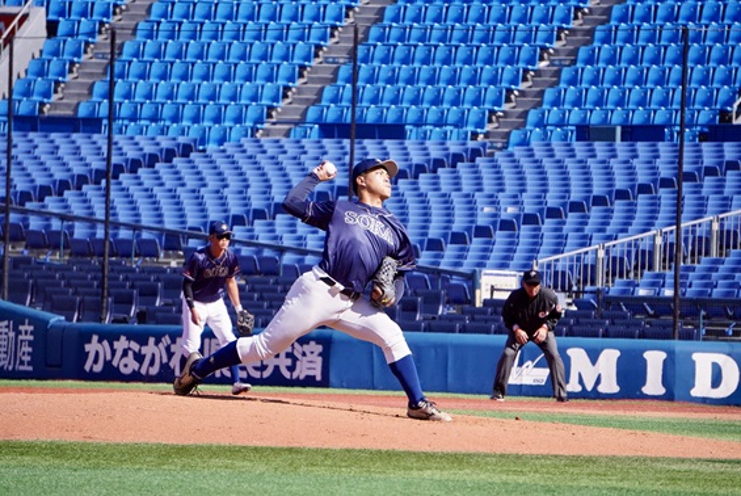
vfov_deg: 4.9
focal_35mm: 282
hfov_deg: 7.3
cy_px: 248
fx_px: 5810
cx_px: 370
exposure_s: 1/2000
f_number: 6.3
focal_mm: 188
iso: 640
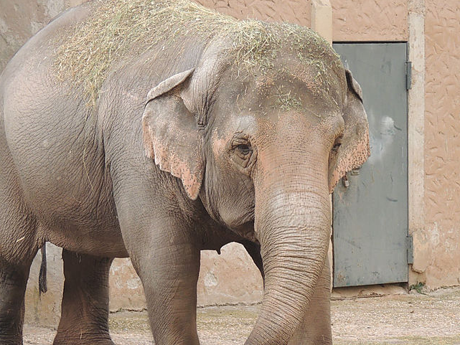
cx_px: 198
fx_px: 4200
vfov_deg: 4.7
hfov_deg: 6.3
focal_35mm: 316
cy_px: 221
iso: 250
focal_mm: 40.1
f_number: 4.6
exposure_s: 1/200
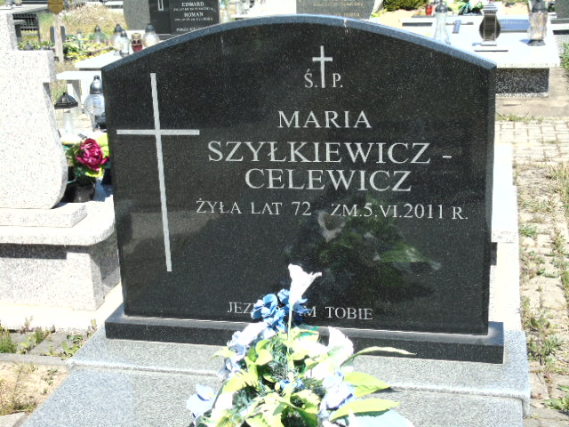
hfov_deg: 35.5
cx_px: 284
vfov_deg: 27.0
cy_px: 214
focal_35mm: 54
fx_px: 888
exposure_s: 1/400
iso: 80
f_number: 4.3
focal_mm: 9.6
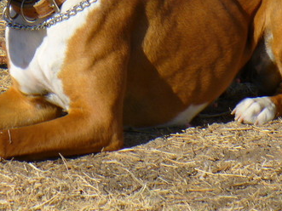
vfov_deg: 3.5
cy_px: 17
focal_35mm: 429
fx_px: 3494
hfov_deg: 4.6
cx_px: 96
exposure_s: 1/125
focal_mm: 36.6
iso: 64
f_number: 9
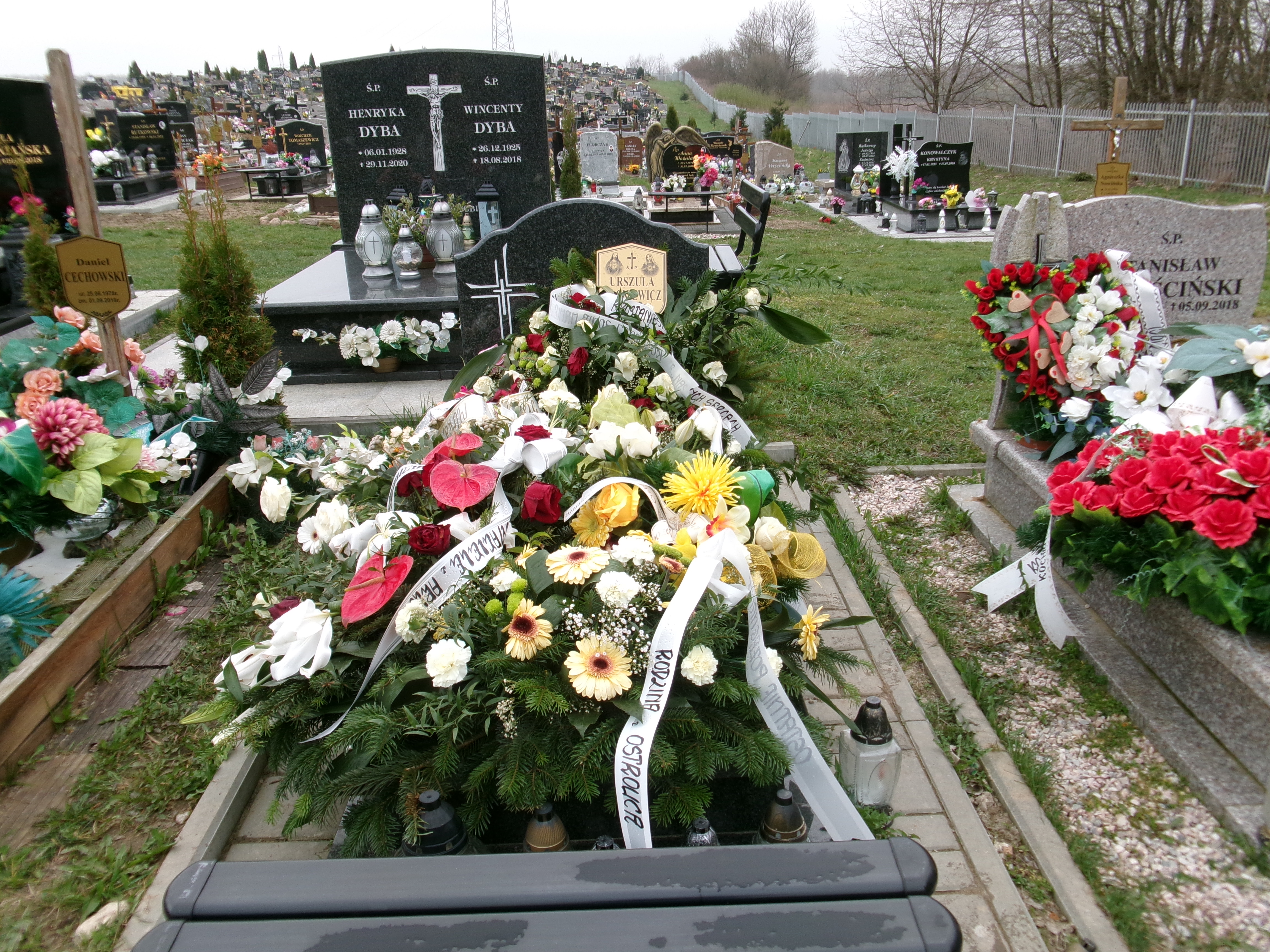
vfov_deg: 49.7
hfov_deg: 63.4
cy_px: 476
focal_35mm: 28
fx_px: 1027
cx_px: 635
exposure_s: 1/240
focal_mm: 5.1
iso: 100
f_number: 3.9
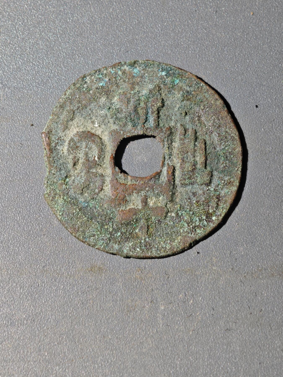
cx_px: 142
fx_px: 1057
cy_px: 188
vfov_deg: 20.2
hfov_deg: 15.2
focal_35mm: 97
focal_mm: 9
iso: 200
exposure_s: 1/100
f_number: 2
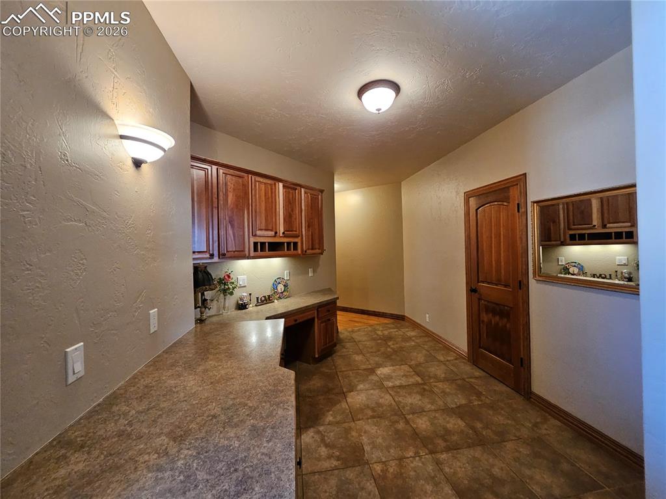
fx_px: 250
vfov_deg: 89.9
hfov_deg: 106.2
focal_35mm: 13
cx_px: 333
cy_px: 250
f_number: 2.2
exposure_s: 1/30
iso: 500
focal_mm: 1.7
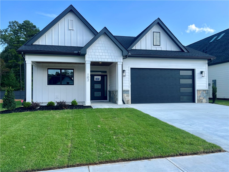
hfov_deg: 67.3
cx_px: 114
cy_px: 86
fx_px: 172
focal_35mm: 26
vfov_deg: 53.0
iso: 50
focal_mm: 5.1
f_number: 1.6
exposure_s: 1/1802
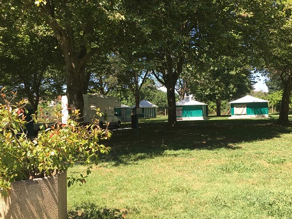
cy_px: 98
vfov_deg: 37.6
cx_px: 168
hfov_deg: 48.8
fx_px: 320
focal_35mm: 38
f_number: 2.2
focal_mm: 4.15
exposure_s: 1/475
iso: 25
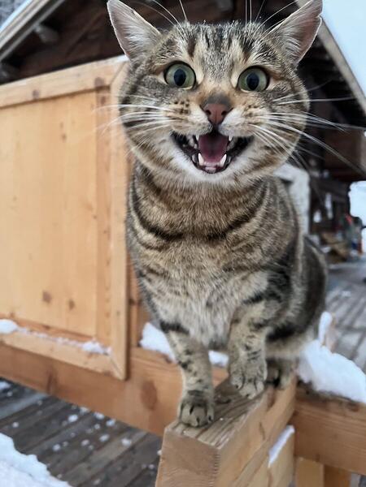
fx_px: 367
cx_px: 183
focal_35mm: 26
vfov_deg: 67.3
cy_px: 244
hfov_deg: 53.1
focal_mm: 5.1
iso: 500
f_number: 1.6
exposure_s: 1/42
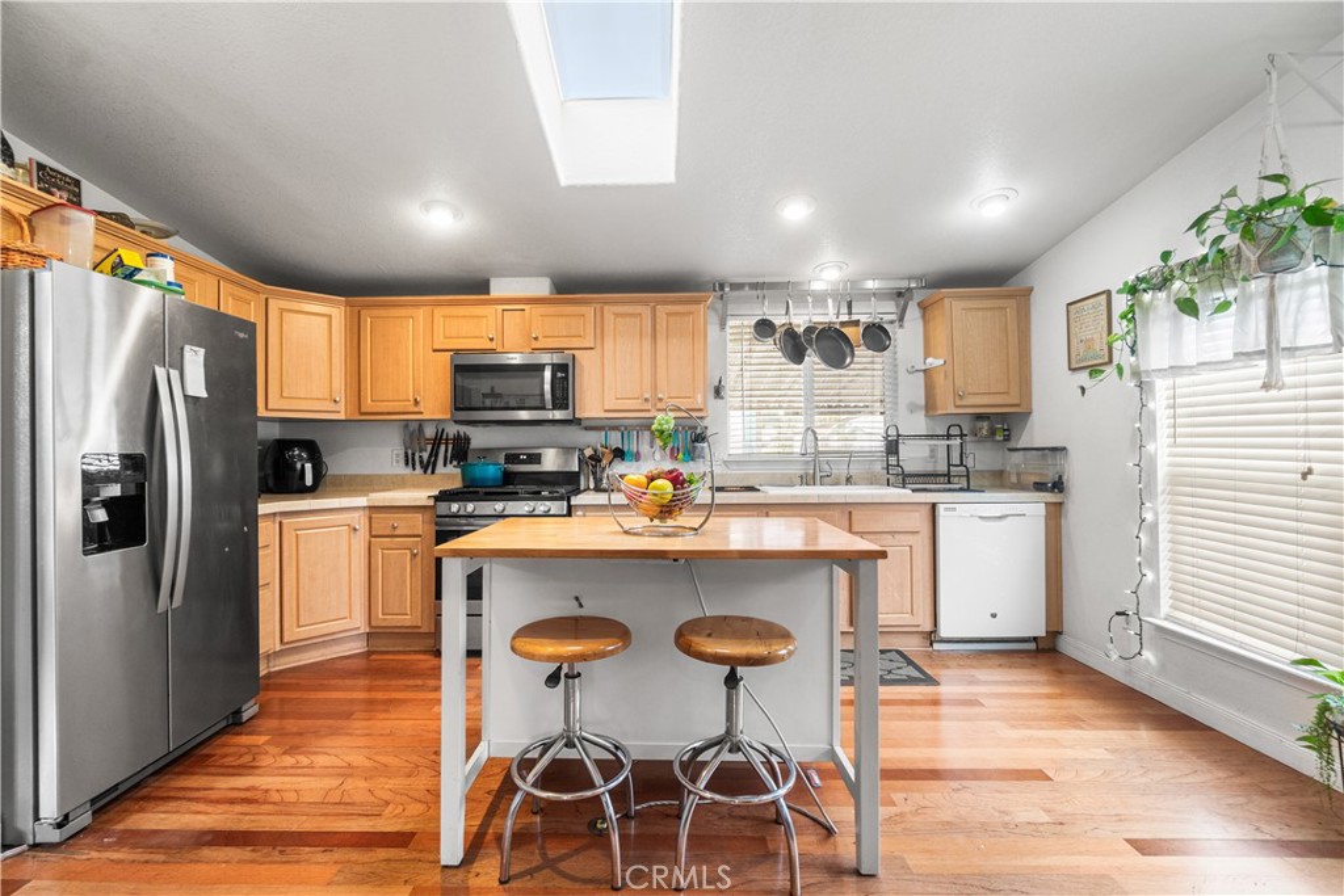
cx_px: 672
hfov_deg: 100.4
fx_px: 560
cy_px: 448
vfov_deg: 77.3
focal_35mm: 15
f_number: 7.1
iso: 320
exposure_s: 1/5
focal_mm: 10
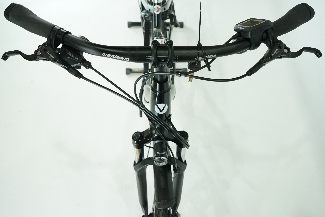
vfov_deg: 45.0
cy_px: 108
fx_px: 262
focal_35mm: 29
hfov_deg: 63.7
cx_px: 162
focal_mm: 29
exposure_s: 1/200
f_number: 6.3
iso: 2500
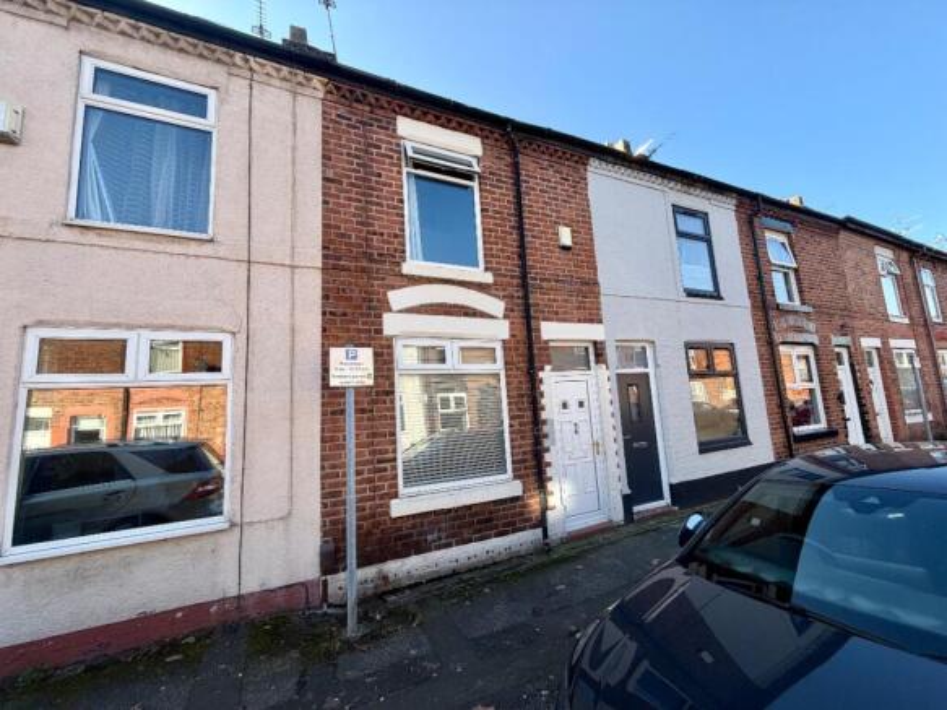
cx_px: 474
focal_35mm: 14
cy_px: 355
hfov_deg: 102.1
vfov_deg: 85.7
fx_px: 383
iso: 50
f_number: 2.2
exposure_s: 1/502
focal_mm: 2.22
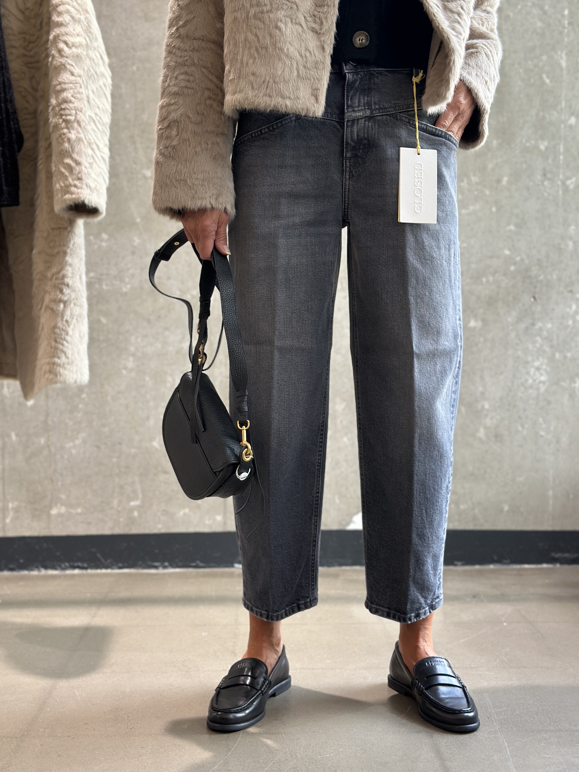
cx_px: 290
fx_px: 1070
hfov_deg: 30.3
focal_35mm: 48
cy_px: 386
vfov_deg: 39.7
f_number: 1.78
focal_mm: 6.86
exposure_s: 1/97
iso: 125
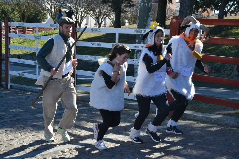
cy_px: 80
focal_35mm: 75
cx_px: 120
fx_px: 498
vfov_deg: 18.2
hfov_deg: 27.0
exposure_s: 1/1000
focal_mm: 50
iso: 3200
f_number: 16
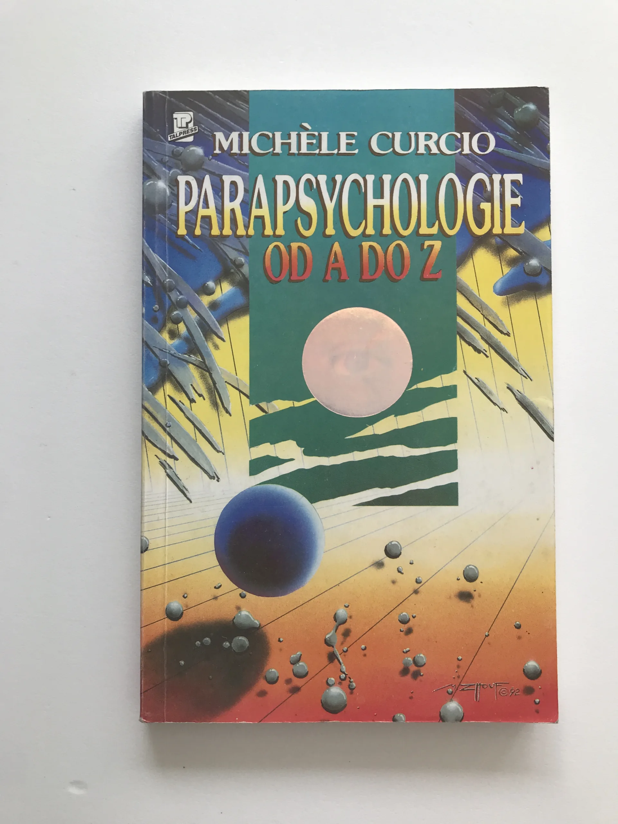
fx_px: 667
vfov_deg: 63.4
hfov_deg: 49.7
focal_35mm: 28
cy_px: 412
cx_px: 309
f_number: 1.8
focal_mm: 3.99
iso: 20
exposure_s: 1/295
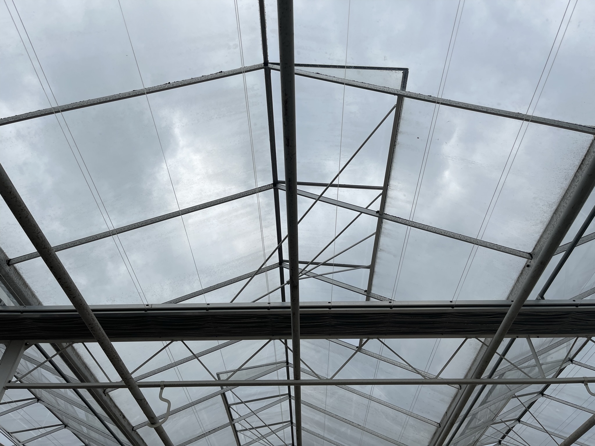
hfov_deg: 67.3
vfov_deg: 53.1
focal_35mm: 26
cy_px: 223
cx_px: 298
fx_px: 447
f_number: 1.6
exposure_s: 1/5376
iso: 32
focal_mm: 5.1
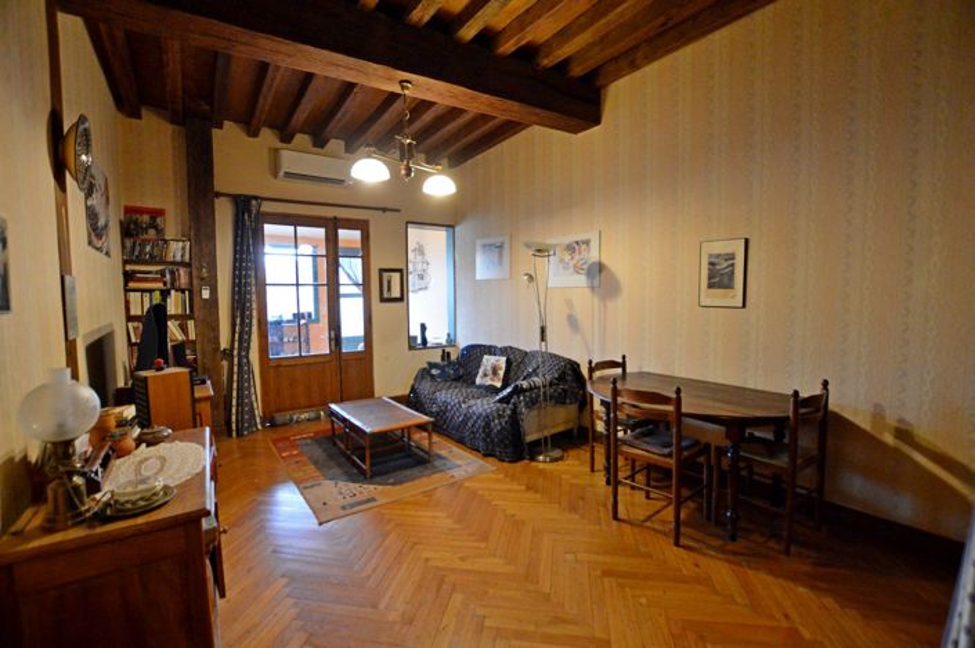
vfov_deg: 77.2
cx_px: 488
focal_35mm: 15
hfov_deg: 100.5
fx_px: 406
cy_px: 324
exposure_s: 1/60
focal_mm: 10
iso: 2500
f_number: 3.5
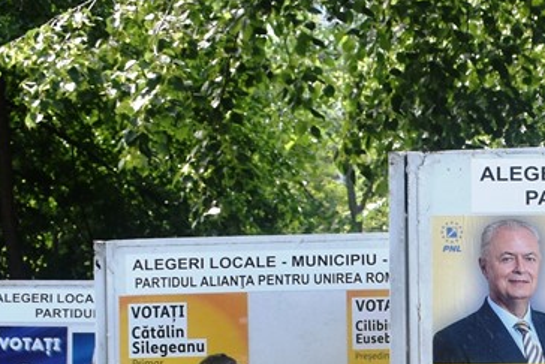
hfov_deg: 17.1
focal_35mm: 114
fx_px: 1726
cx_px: 657
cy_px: 490
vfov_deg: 11.7
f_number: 5.6
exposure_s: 1/250
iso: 280
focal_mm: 18
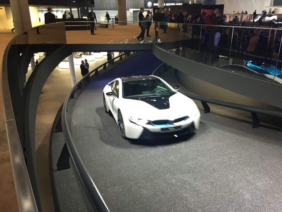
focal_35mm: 29
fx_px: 236
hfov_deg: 61.7
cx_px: 141
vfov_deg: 48.2
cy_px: 106
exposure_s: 1/33
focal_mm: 4.15
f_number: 2.2
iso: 125
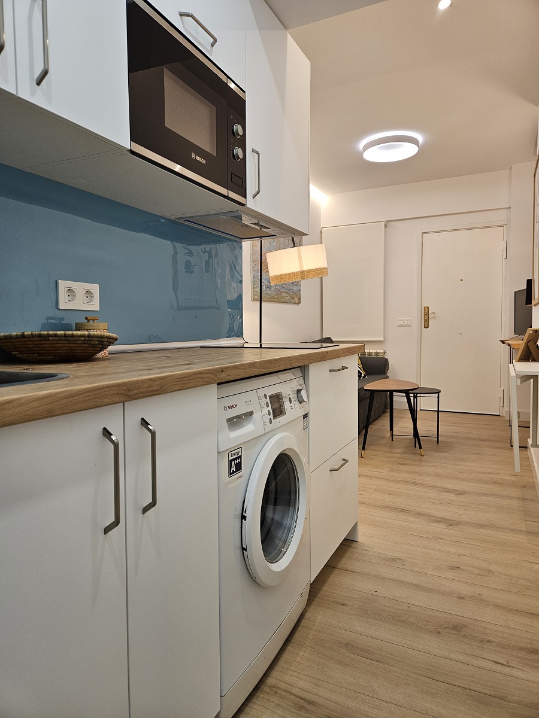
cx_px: 270
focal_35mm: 23
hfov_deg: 58.9
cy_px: 359
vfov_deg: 73.9
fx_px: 478
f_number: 1.8
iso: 100
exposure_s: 1/100
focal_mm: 5.4
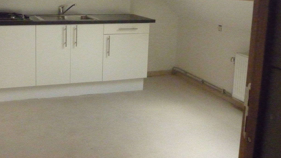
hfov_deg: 43.4
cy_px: 29
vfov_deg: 24.9
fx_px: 350
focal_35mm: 47
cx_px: 108
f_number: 8
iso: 1600
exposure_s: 1/200
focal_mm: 5.5
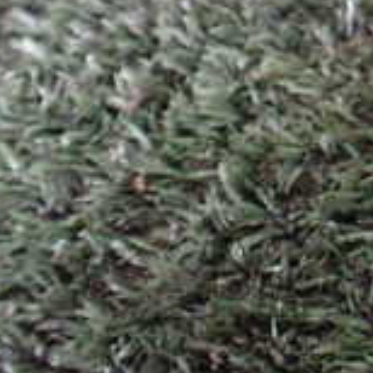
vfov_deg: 15.8
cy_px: -145
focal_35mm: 103
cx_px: 700
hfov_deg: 14.5
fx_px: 1256
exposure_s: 1/30
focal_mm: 5.4
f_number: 2.3
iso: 1000
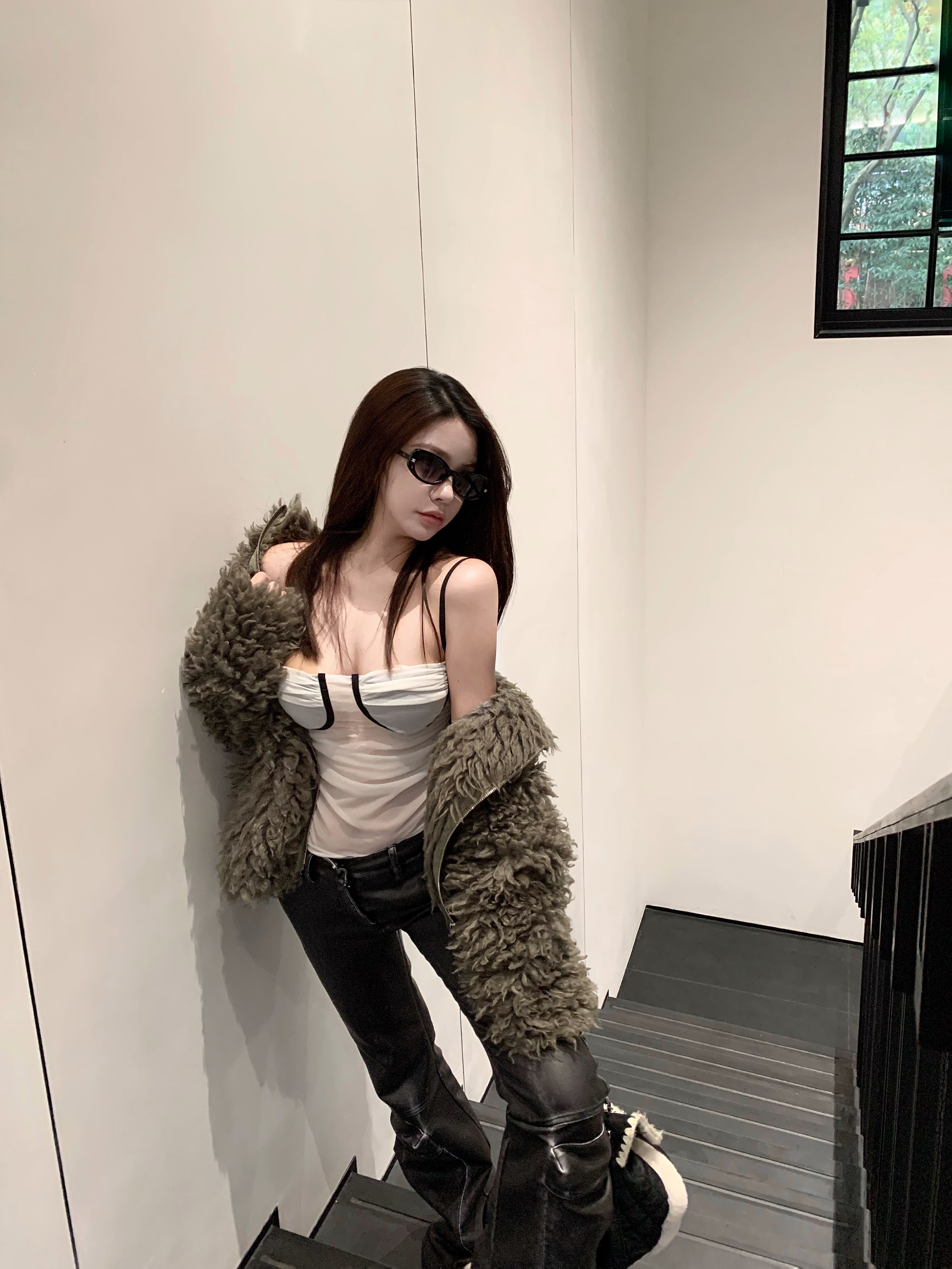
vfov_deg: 67.3
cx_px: 476
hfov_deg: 53.1
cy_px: 634
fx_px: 953
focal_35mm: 26
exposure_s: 1/40
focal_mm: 4.25
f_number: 1.8
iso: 400
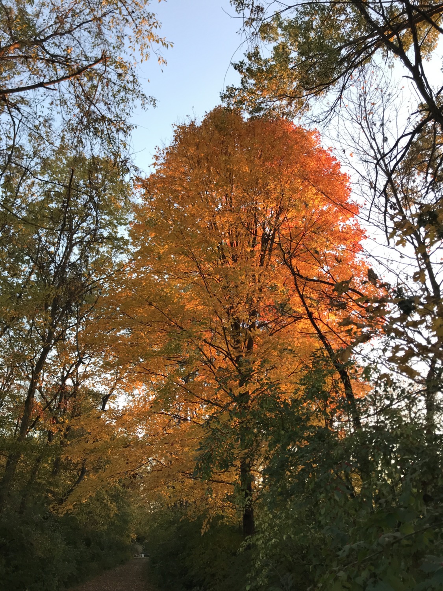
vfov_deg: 63.4
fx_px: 478
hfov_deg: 49.7
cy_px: 296
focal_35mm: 28
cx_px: 222
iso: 32
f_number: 1.8
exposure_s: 1/120
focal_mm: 3.99
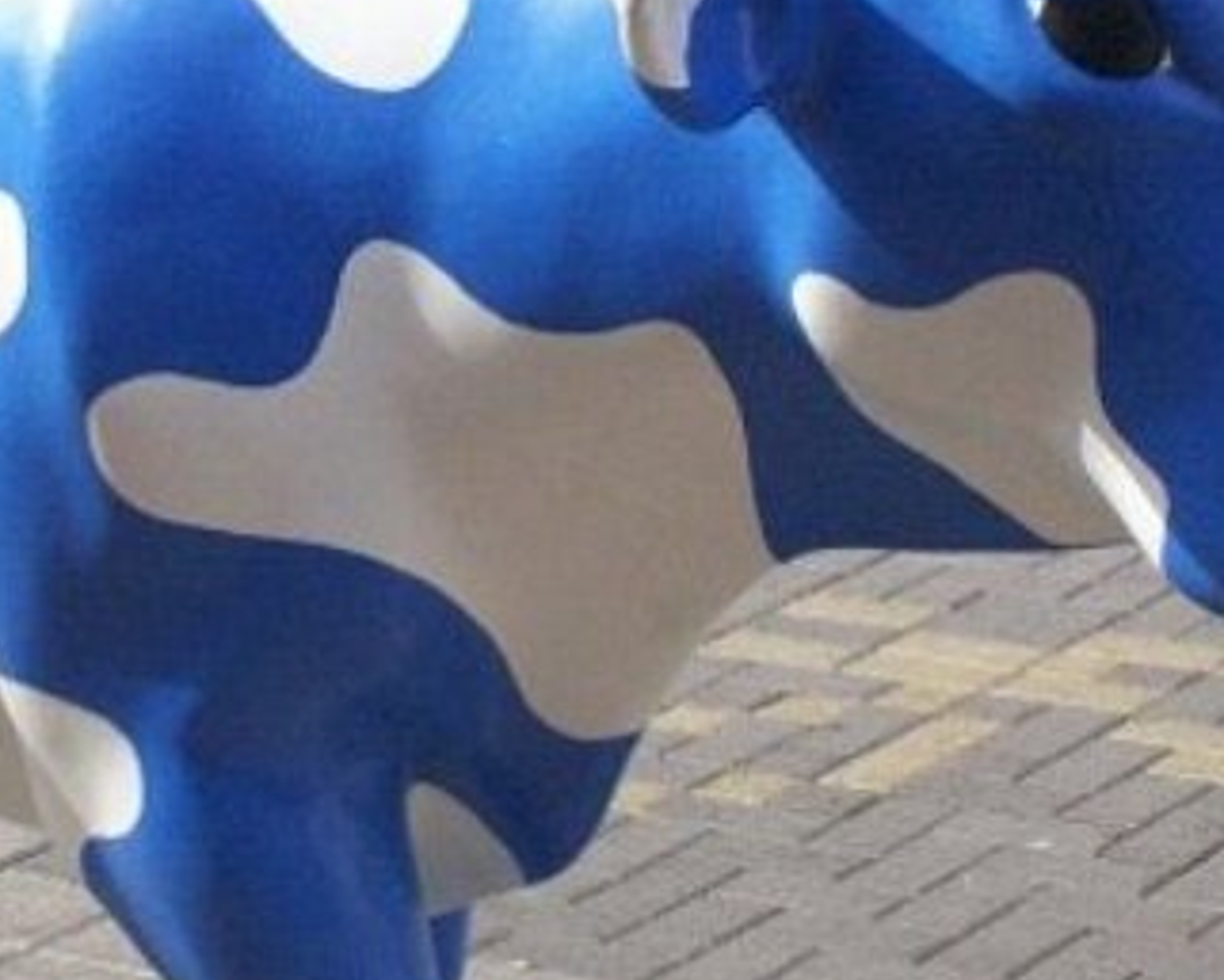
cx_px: 360
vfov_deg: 11.9
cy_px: 292
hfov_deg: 14.8
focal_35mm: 130
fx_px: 4711
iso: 100
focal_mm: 6
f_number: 4.5
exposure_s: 1/291
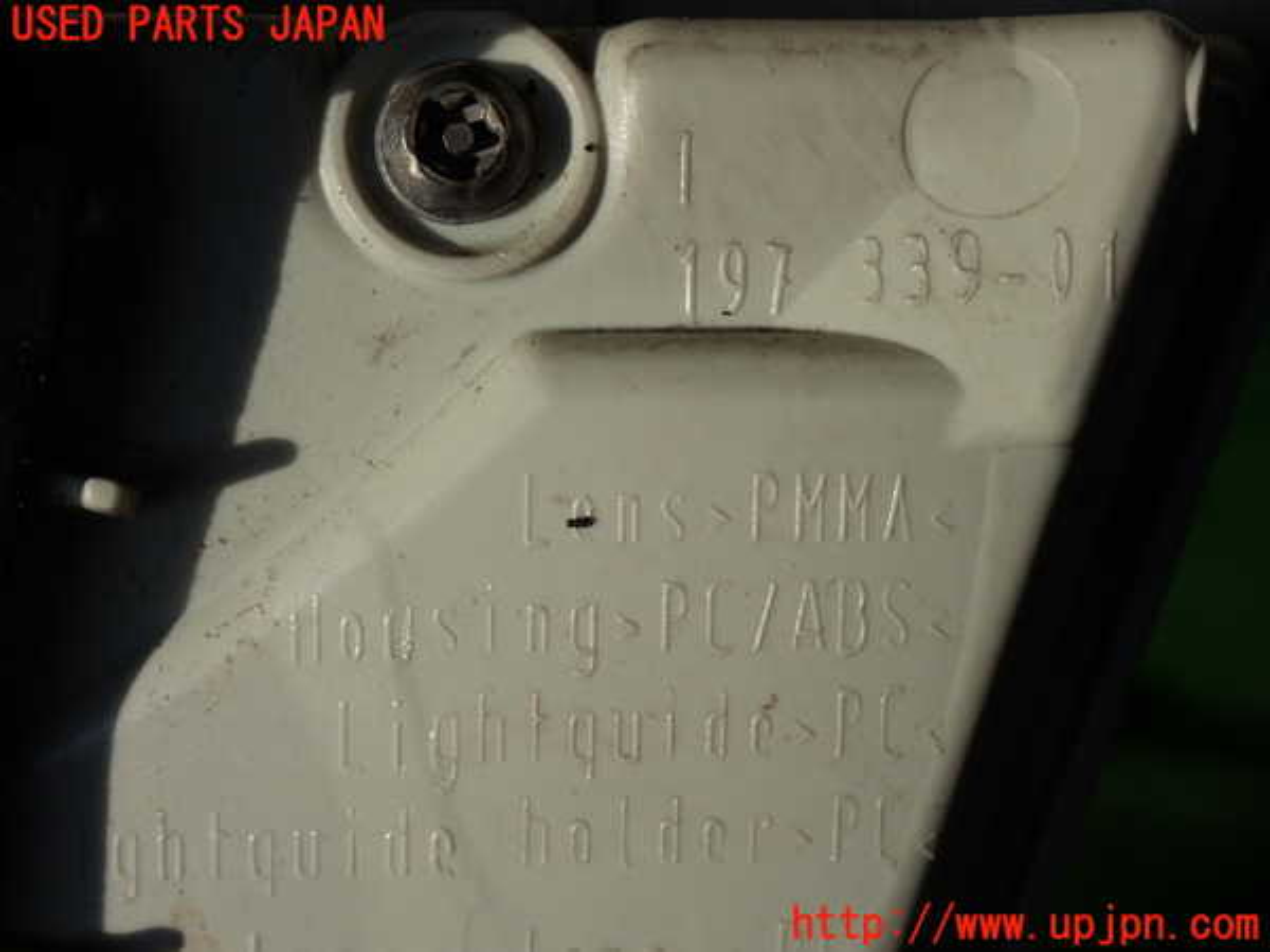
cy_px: 476
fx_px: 2825
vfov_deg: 19.1
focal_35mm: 77
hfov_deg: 25.3
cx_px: 635
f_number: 4.1
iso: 100
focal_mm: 13.65
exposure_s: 1/400
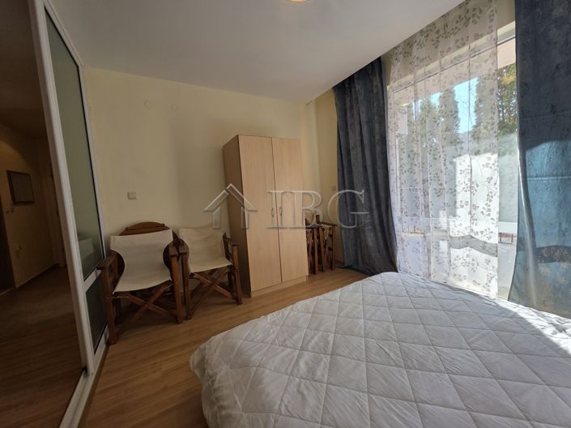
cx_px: 286
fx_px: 214
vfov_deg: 89.9
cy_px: 214
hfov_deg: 106.2
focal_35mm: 13
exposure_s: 1/148
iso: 40
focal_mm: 2.2
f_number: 1.9
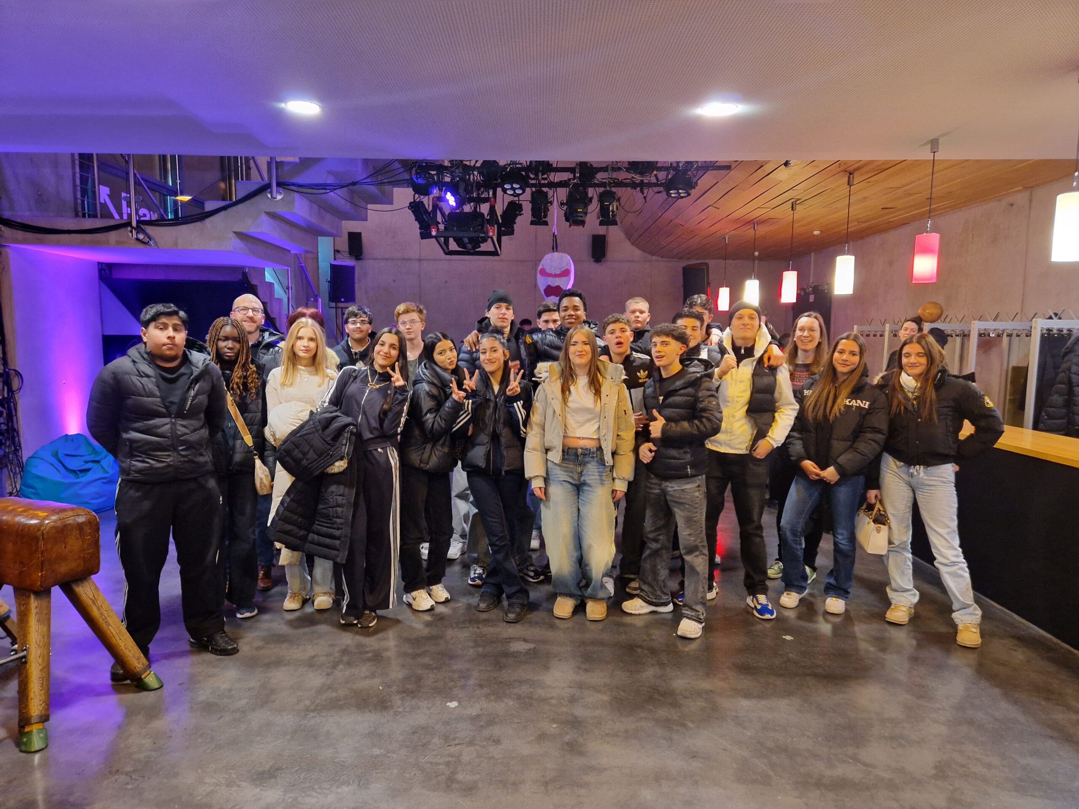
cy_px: 404
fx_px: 717
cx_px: 540
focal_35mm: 23
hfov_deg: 73.9
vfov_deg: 58.9
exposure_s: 1/50
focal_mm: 5.4
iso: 640
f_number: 1.8
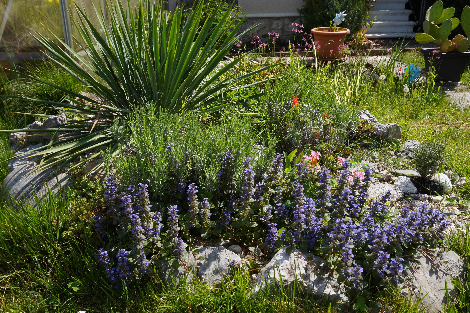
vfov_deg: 39.9
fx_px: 431
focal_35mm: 33
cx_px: 235
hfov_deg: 57.2
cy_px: 156
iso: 100
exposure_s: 1/160
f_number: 9
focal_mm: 22
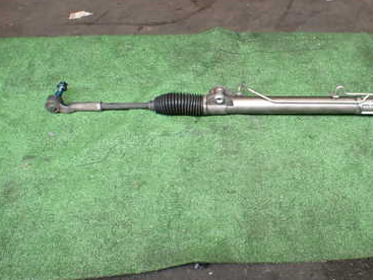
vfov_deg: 29.7
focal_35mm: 49
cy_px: 141
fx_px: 529
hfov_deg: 37.4
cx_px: 300
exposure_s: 1/125
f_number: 2.3
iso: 320
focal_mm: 5.4
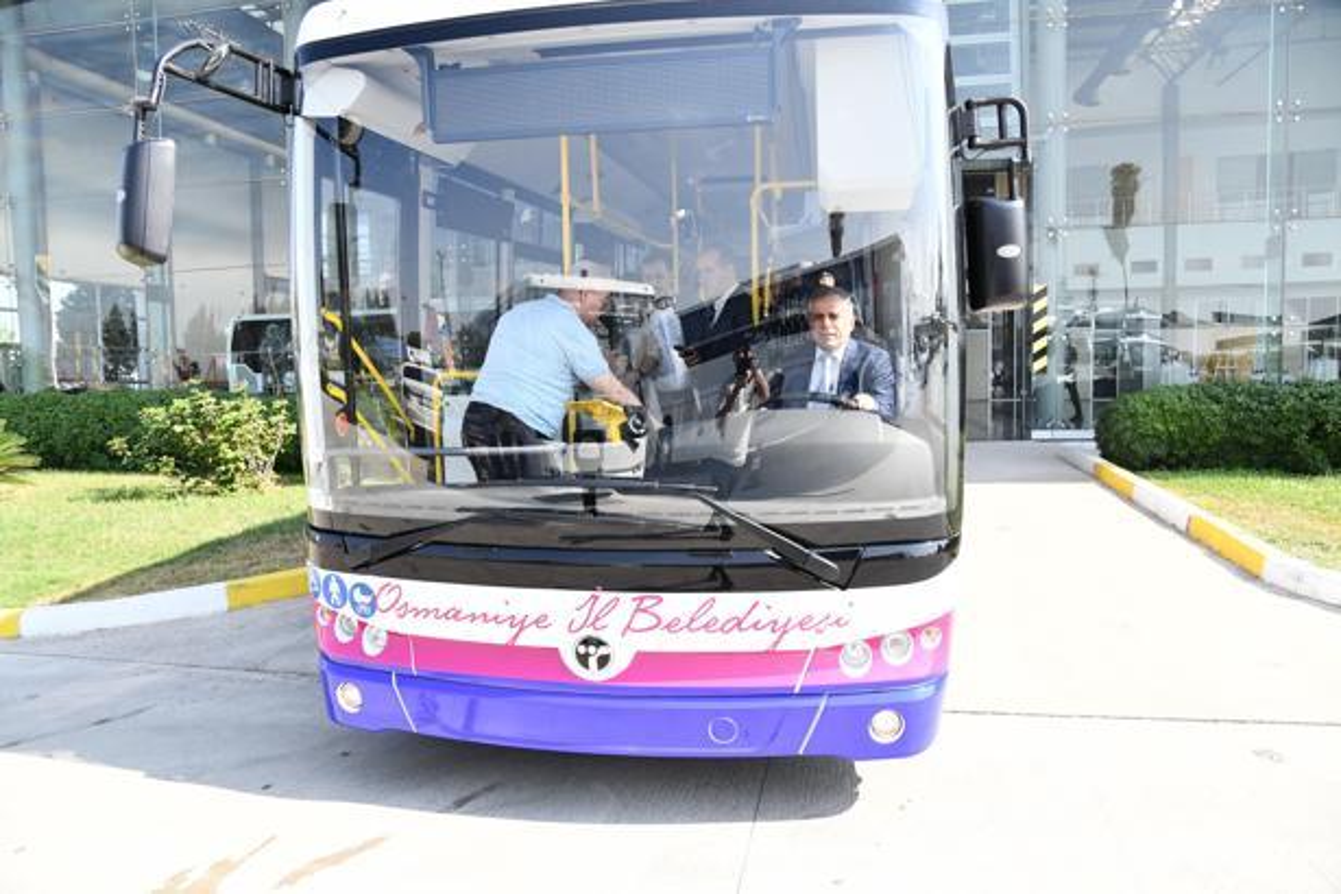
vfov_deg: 53.1
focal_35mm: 24
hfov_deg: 73.7
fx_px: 894
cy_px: 447
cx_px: 670
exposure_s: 1/2000
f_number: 6.3
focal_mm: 24
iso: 2500
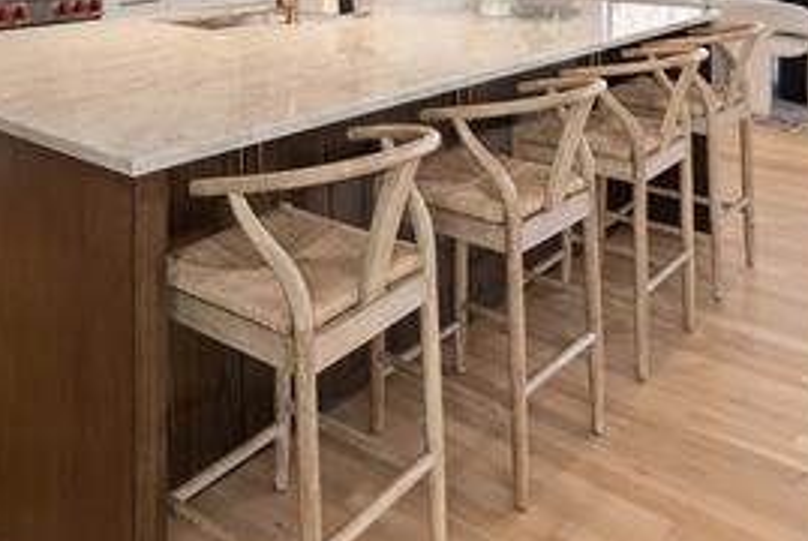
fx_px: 854
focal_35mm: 38
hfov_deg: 49.1
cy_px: -86
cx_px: 225
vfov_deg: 30.5
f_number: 11
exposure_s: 1/20
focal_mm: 16
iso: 500
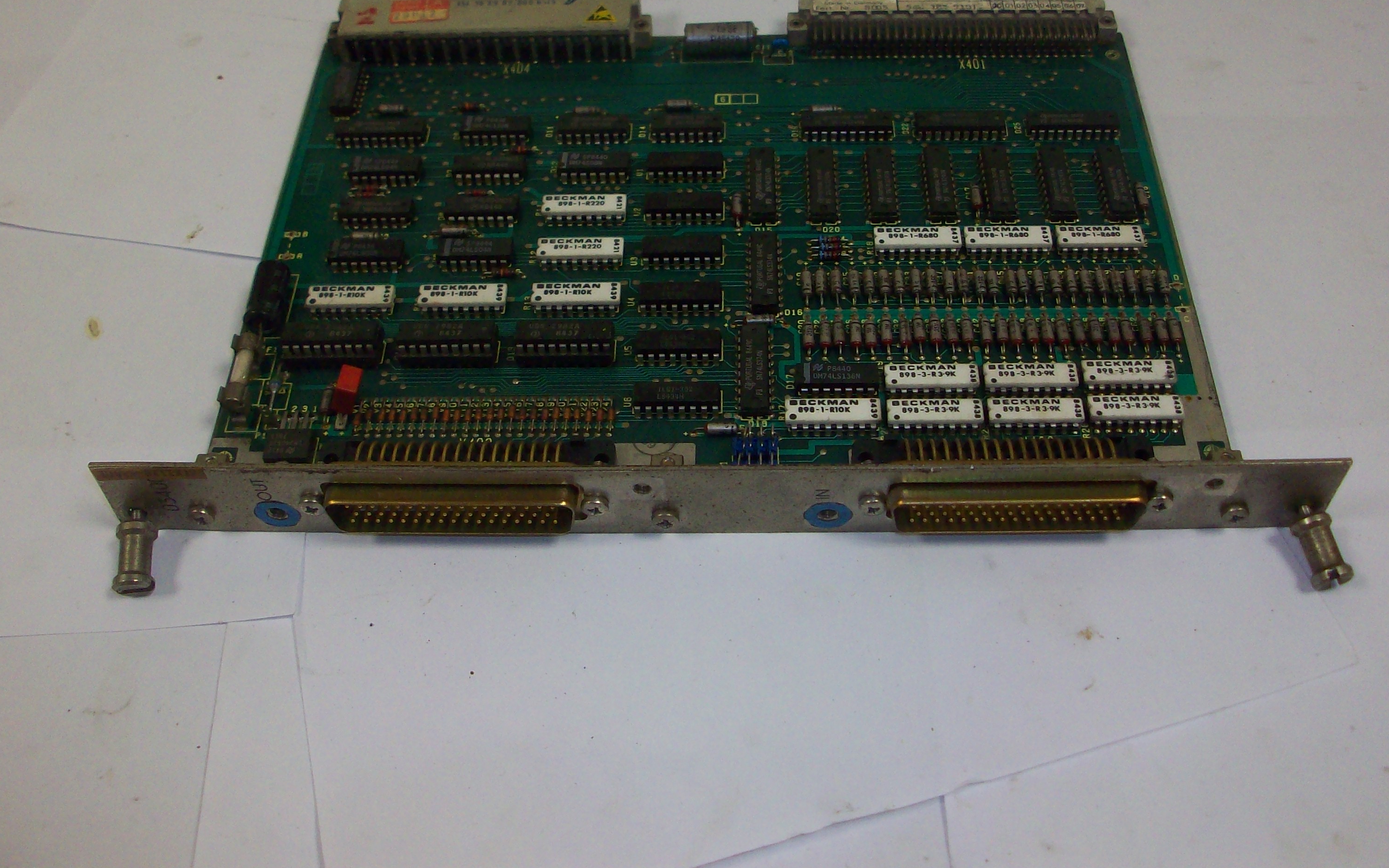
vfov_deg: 34.4
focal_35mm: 37
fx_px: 1401
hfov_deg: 52.7
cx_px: 695
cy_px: 359
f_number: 2.8
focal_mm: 5.7
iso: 160
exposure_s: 1/91
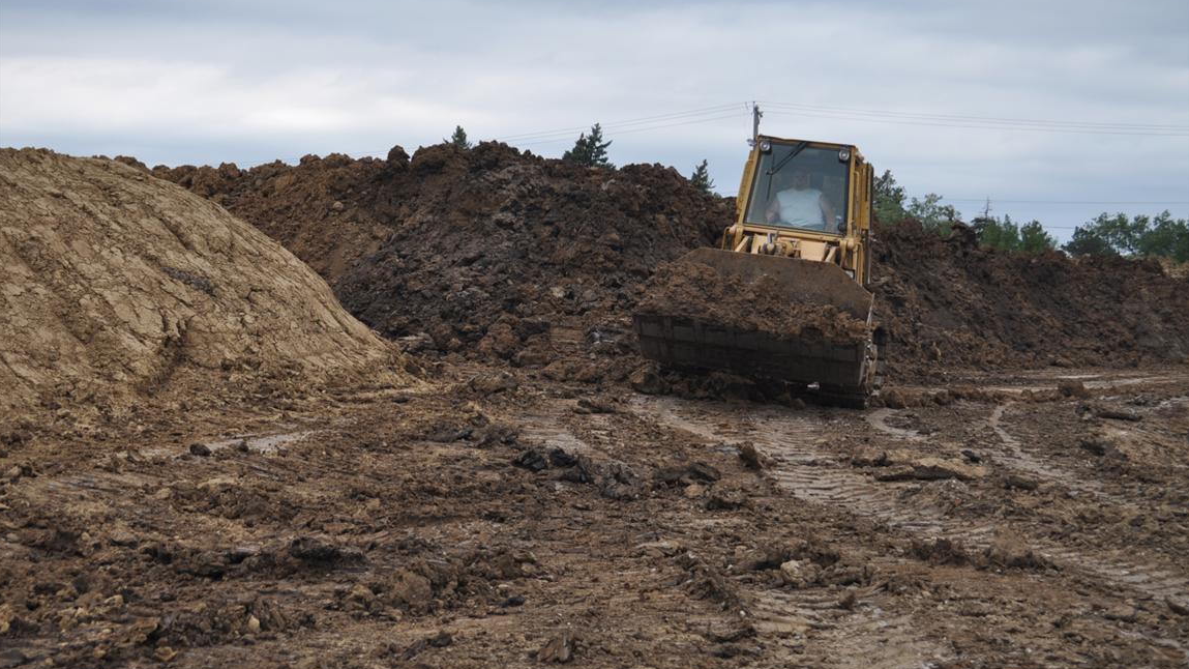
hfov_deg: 34.9
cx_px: 593
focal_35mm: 60
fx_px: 1891
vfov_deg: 20.0
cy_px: 300
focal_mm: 38
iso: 200
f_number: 5.6
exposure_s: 1/125
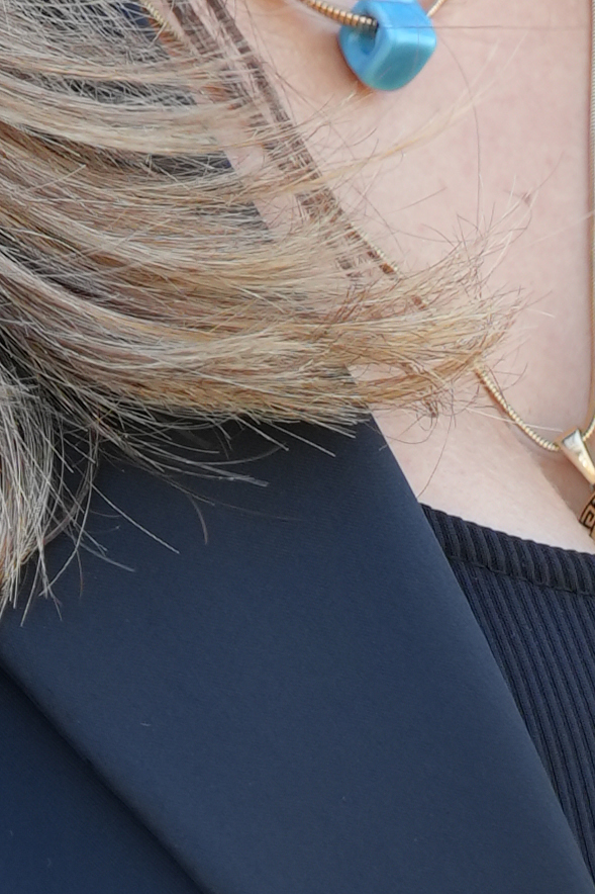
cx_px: 193
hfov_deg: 2.5
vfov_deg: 3.7
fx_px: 13764
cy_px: -513
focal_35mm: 555
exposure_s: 1/125
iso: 200
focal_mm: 70
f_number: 4
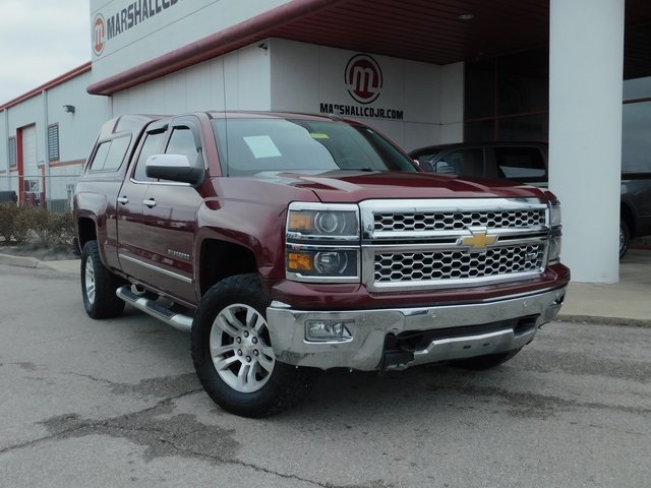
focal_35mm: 36
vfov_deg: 39.7
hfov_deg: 51.4
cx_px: 326
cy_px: 244
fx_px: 677
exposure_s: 1/320
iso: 125
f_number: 3.5
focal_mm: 6.3
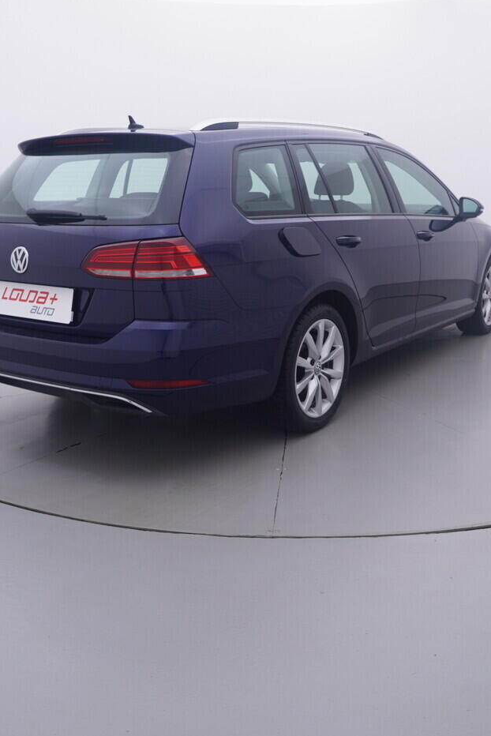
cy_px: 376
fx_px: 711
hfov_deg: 38.0
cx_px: 277
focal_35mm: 35
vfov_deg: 54.7
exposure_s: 1/80
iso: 200
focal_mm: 15
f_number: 5
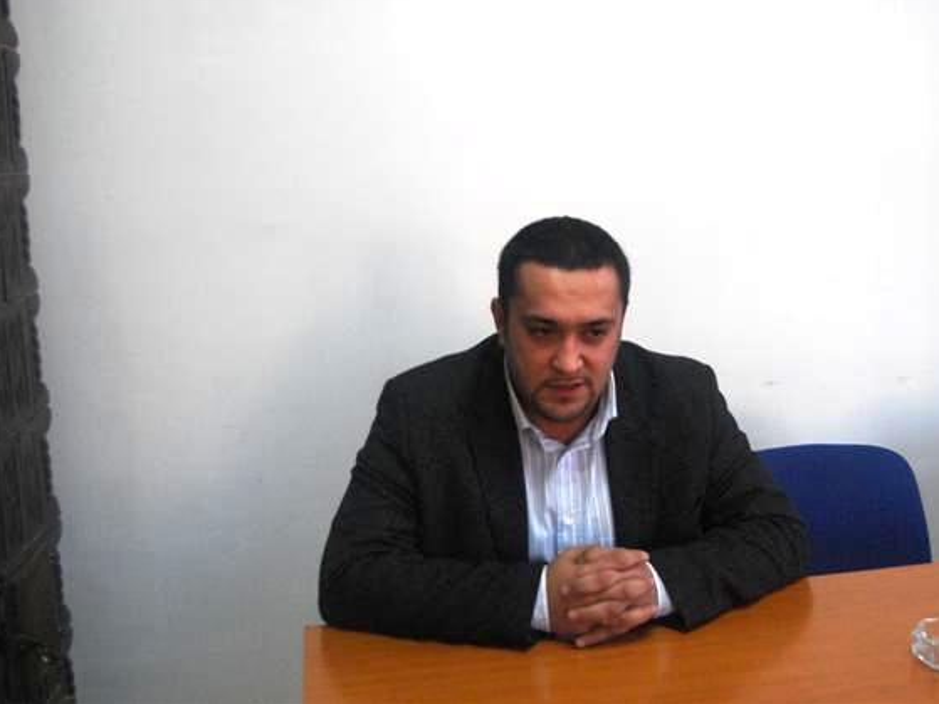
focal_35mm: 43
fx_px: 1166
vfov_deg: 33.6
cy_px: 346
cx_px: 531
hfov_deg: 43.8
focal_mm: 26
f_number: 5
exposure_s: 1/100
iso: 1600
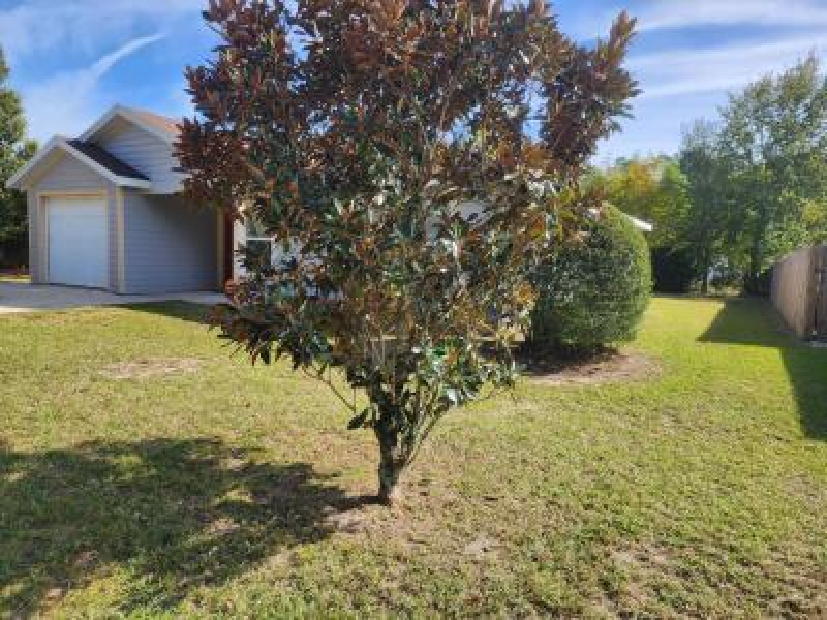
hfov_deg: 73.9
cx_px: 414
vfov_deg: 58.9
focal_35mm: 23
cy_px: 310
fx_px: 549
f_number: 1.8
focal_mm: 6.4
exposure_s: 1/553
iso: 12
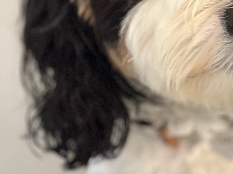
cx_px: 208
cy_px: -26
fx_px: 1198
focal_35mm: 178
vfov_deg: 8.3
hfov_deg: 11.0
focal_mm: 9
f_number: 2.8
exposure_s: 1/40
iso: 400
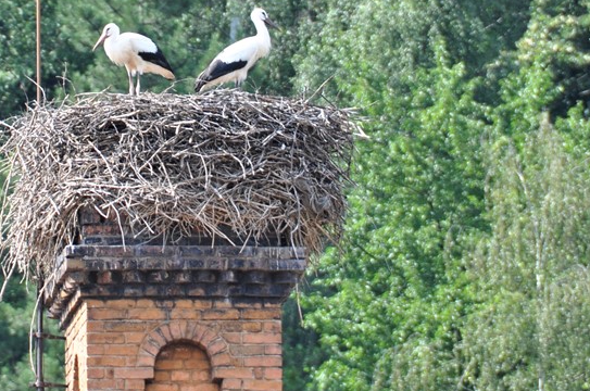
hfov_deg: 3.6
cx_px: 148
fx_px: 9260
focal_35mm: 566
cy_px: 80
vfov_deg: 2.4
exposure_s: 1/250
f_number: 5.6
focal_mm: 200
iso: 200
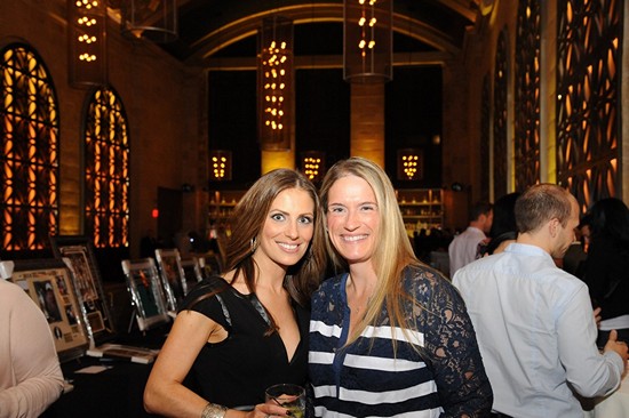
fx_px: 838
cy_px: 209
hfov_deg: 41.1
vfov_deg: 28.0
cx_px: 314
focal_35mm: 48
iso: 3200
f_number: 6.3
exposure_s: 1/30
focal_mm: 48
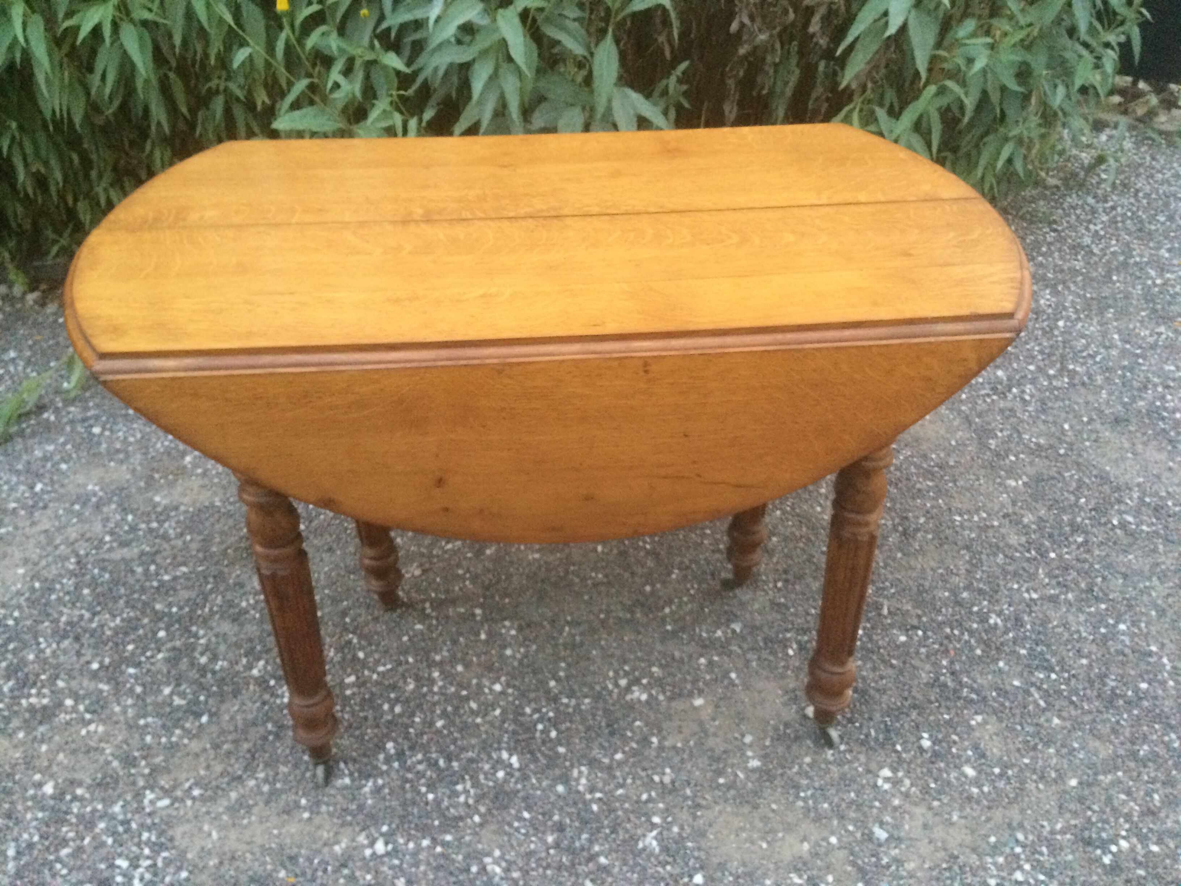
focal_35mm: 29
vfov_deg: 48.2
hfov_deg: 61.7
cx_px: 590
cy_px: 443
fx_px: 989
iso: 320
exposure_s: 1/17
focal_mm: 4.15
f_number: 2.2
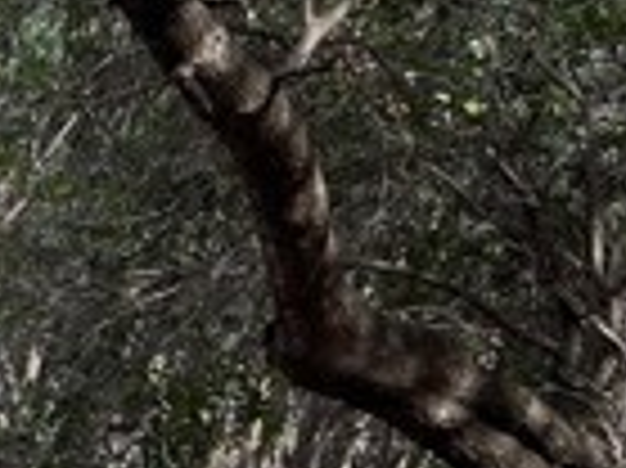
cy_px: 194
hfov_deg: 14.0
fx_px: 2168
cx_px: -599
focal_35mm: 120
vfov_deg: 12.3
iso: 50
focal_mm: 5.1
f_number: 1.6
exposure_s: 1/440
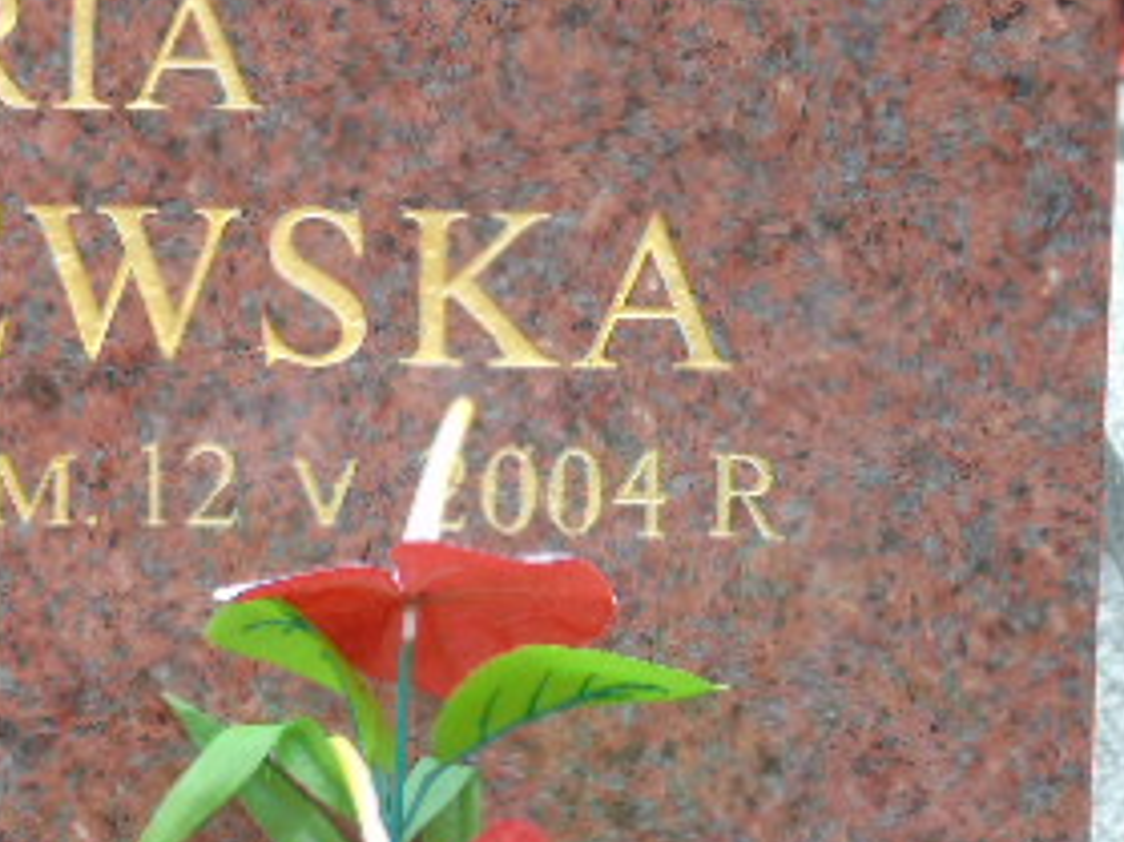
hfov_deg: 6.1
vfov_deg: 4.6
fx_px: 10581
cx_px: -117
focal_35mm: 326
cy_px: 483
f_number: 4.7
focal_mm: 25
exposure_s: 1/125
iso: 200
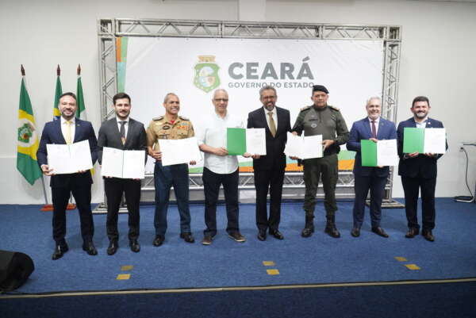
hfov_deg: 61.9
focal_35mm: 30
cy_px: 159
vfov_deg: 43.7
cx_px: 238
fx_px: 397
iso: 8000
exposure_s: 1/160
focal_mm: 30
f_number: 6.3
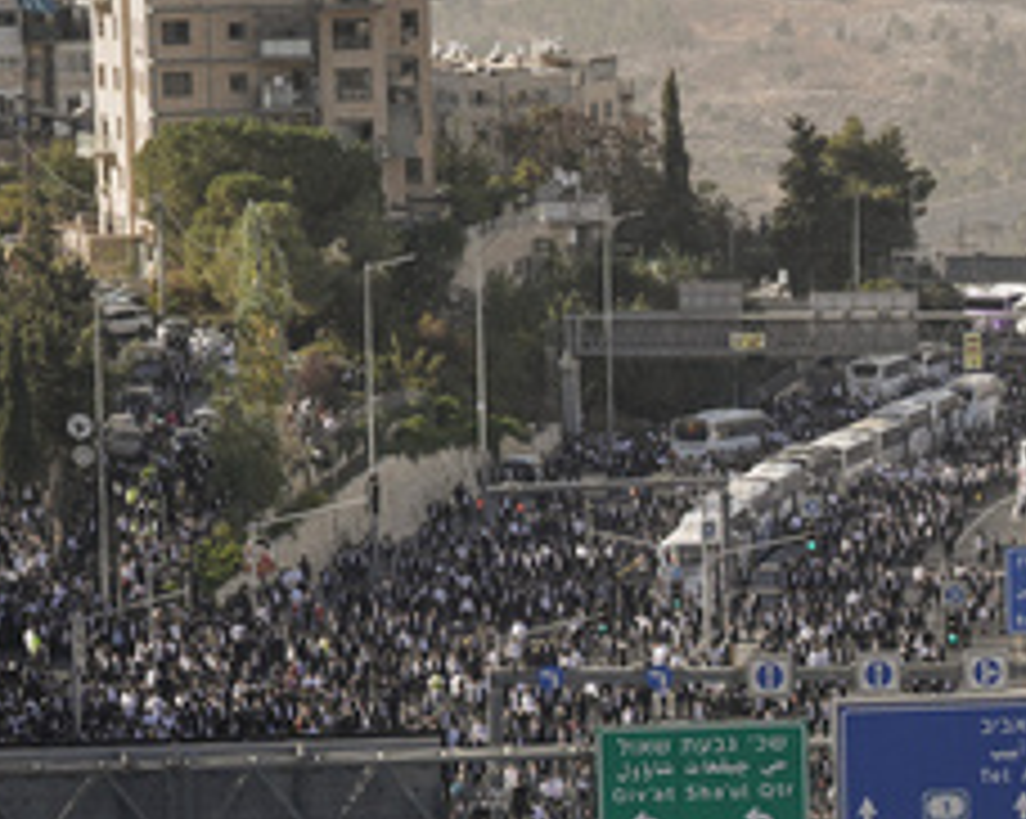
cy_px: 1100
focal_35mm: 211
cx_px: 1264
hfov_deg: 9.0
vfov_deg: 7.2
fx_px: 6402
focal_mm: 50
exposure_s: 1/400
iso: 100
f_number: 5
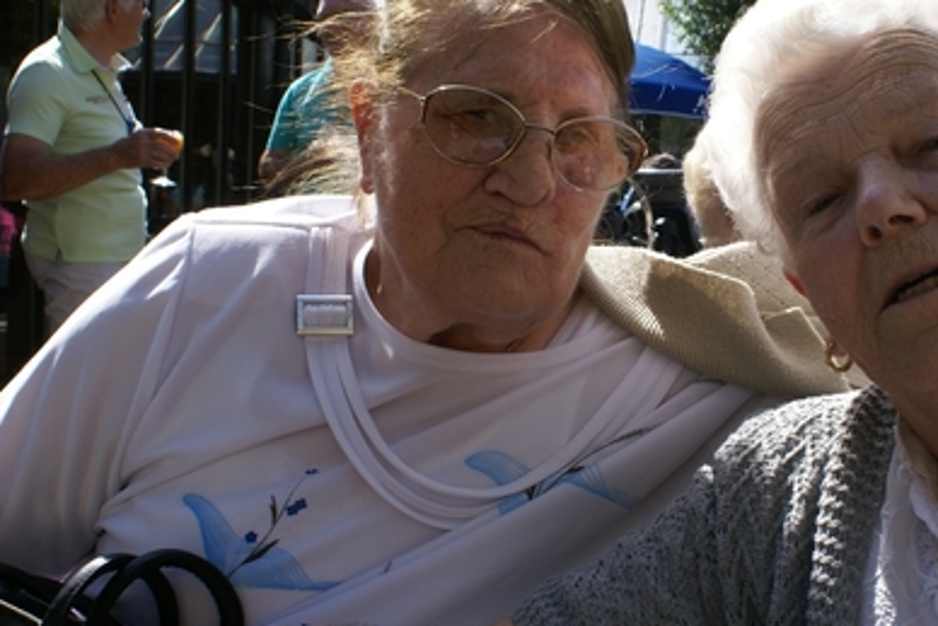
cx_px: 655
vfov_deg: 26.5
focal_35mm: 51
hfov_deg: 38.2
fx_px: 1329
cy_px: 300
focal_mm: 22
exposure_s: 1/125
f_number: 10
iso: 100
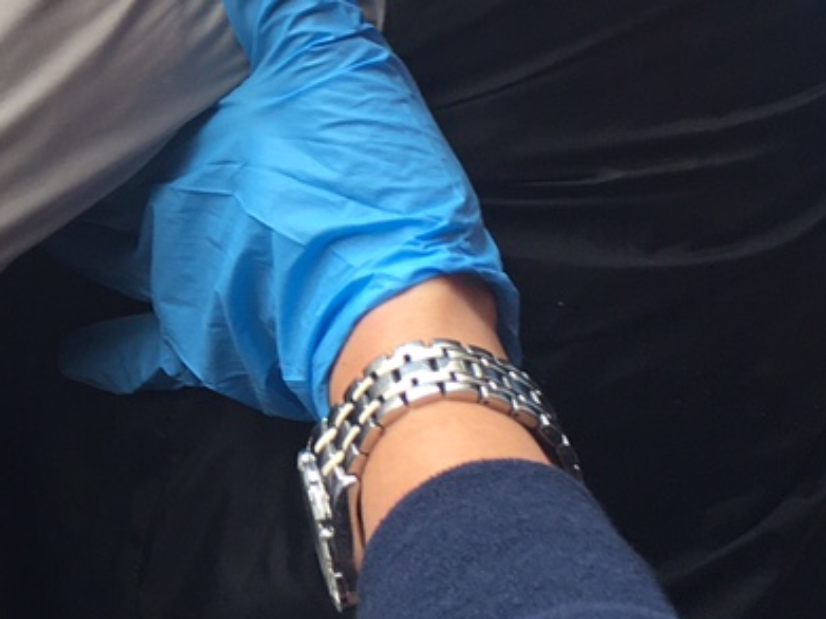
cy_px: 101
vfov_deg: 15.4
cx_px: -108
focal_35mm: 95
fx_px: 2266
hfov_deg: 19.7
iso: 25
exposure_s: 1/128
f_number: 2.2
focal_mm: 4.15
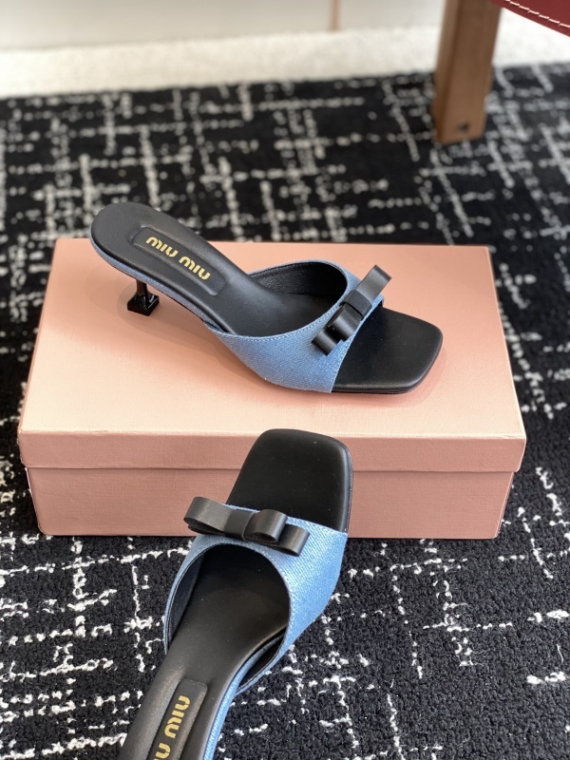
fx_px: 1142
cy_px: 380
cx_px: 285
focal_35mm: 52
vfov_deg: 36.8
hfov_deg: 28.0
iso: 100
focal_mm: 6
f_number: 2
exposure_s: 1/122
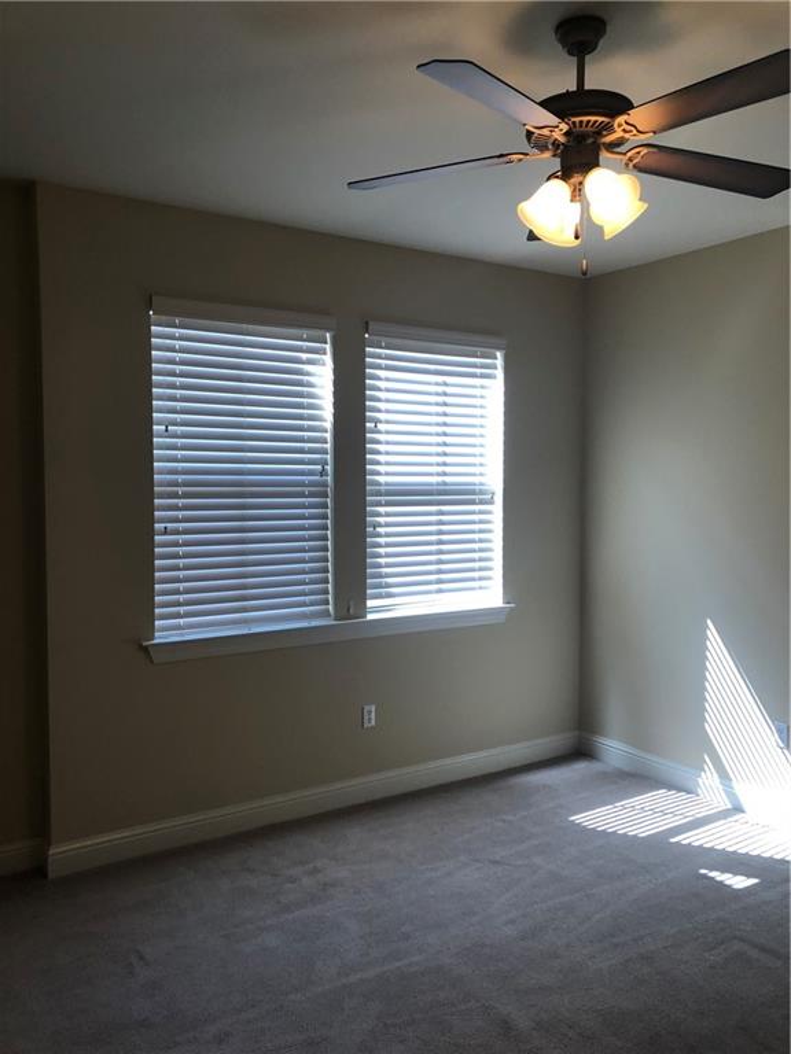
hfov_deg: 49.7
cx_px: 396
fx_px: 853
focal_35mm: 28
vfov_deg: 63.4
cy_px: 527
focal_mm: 3.99
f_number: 1.8
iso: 20
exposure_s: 1/40
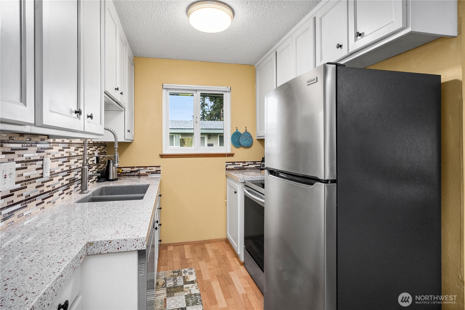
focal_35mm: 18
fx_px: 233
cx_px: 232
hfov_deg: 90.0
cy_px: 155
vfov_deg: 67.4
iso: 125
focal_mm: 18
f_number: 7.1
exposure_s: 1/60
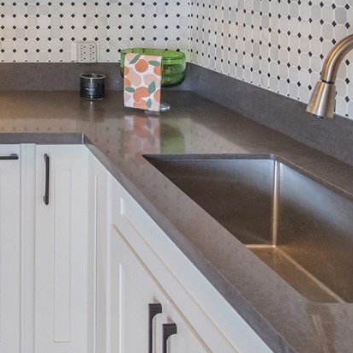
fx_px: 554
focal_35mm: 48
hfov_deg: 29.9
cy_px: -44
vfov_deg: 31.1
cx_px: -77
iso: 1600
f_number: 4
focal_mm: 7
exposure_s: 1/1250
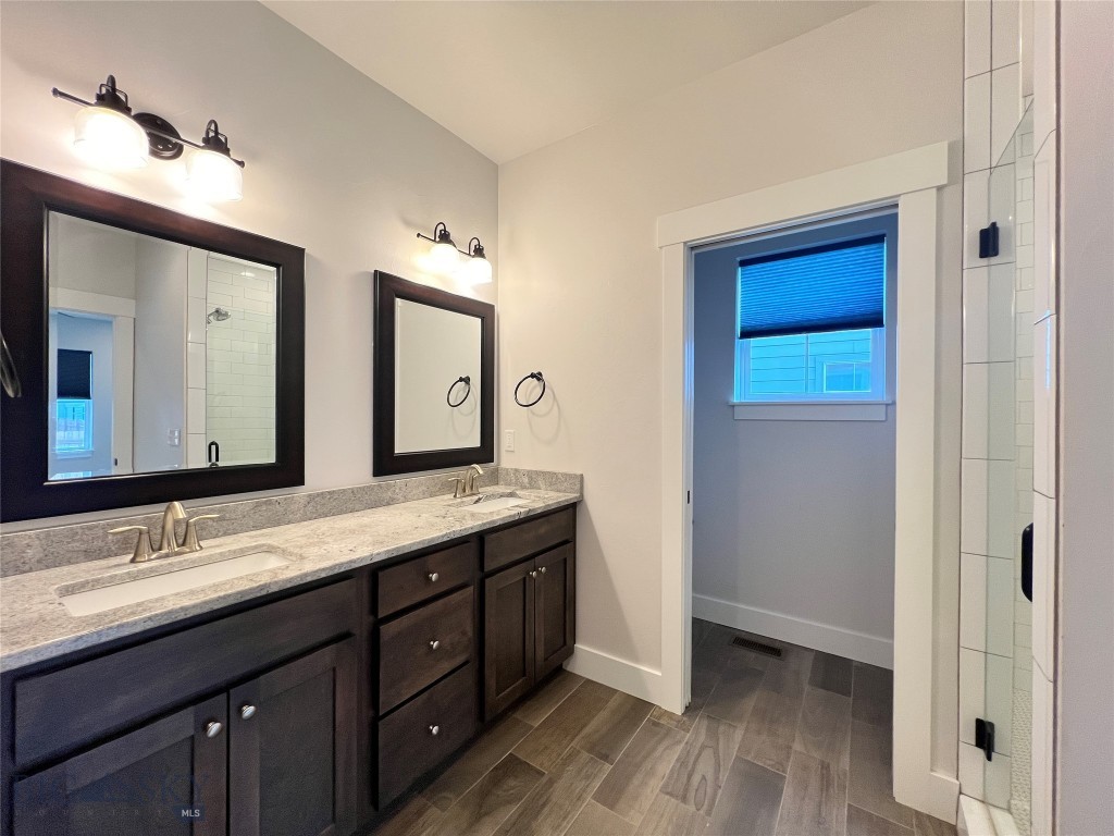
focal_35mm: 13
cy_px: 418
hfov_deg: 106.2
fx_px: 418
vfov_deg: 89.9
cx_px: 557
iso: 200
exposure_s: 1/120
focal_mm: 1.57
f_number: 1.8
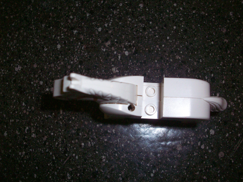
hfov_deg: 50.1
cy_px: 91
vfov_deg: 38.7
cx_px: 122
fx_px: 260
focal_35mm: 37
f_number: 2.8
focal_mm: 6.2
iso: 160
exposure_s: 1/64
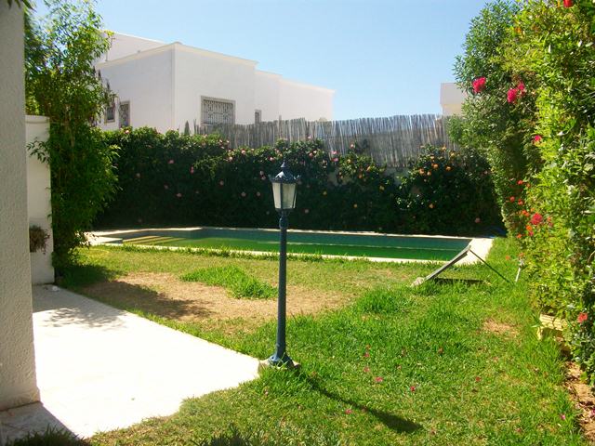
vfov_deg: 44.2
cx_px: 298
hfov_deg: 56.8
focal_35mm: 32
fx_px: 550
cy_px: 223
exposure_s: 1/250
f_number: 5.5
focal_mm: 5.7
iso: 64
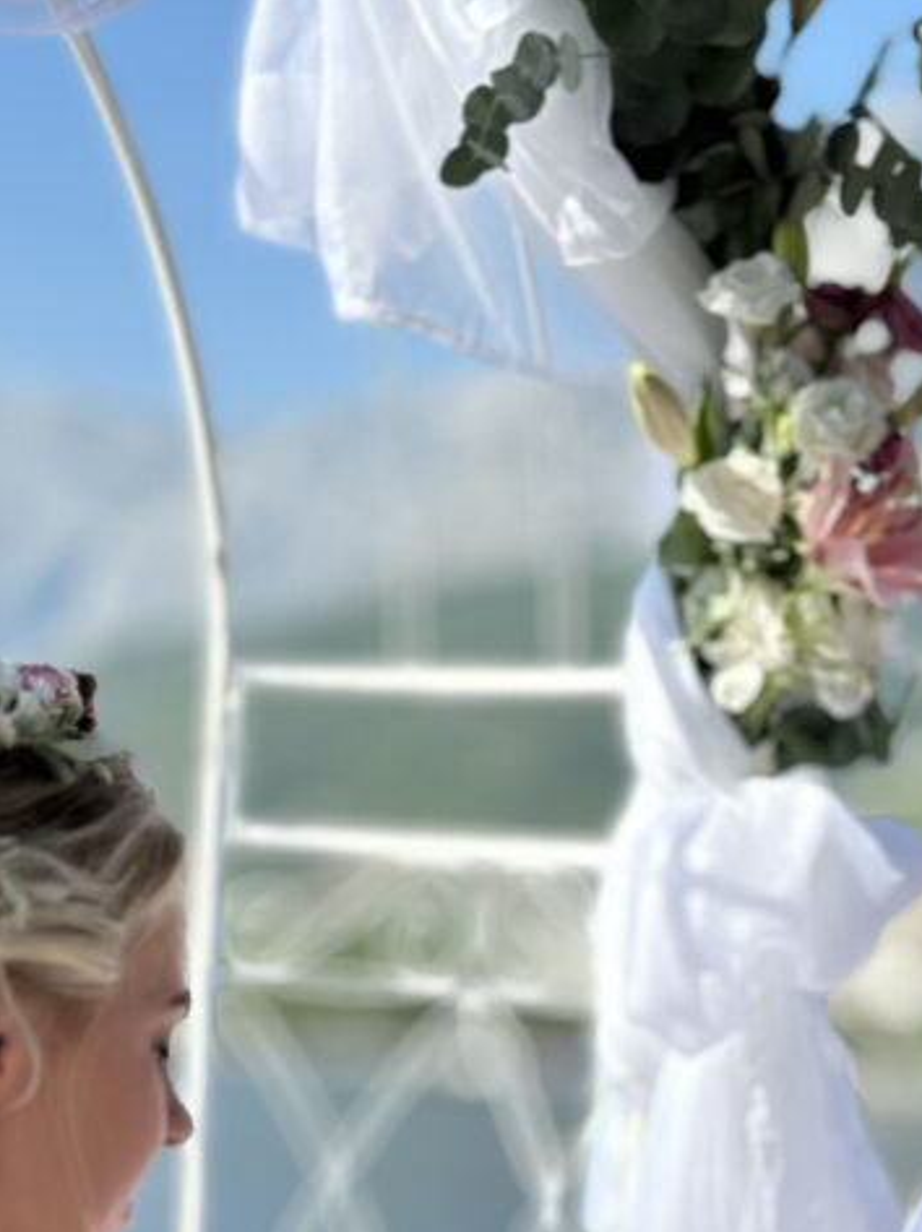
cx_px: 537
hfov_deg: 14.2
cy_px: 1287
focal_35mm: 104
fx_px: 3698
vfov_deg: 18.3
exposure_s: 1/4785
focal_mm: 6.86
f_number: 1.78
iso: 100
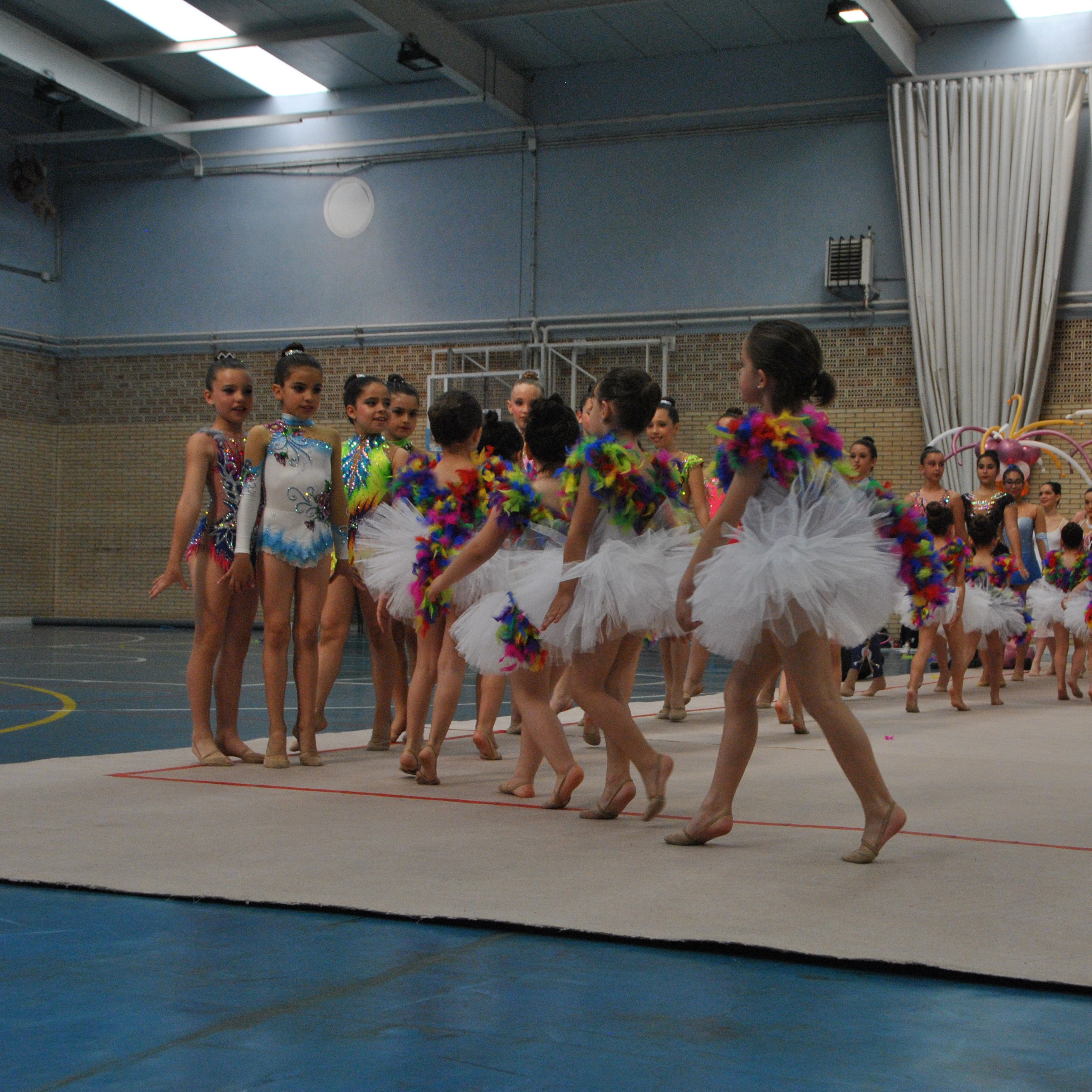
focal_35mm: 56
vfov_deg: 30.7
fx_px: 1986
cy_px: 548
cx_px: 722
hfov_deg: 30.5
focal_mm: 29
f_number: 7.1
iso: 800
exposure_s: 1/200
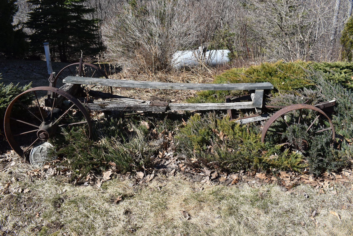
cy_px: 118
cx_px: 176
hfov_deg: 61.9
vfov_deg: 43.7
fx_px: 294
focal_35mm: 30
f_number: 8
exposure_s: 1/250
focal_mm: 20
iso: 110
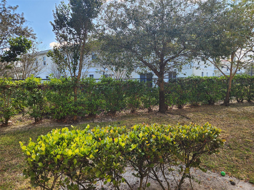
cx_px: 127
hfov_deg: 73.9
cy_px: 95
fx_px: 169
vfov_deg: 58.9
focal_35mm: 23
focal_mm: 6.4
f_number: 1.8
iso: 16
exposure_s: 1/180
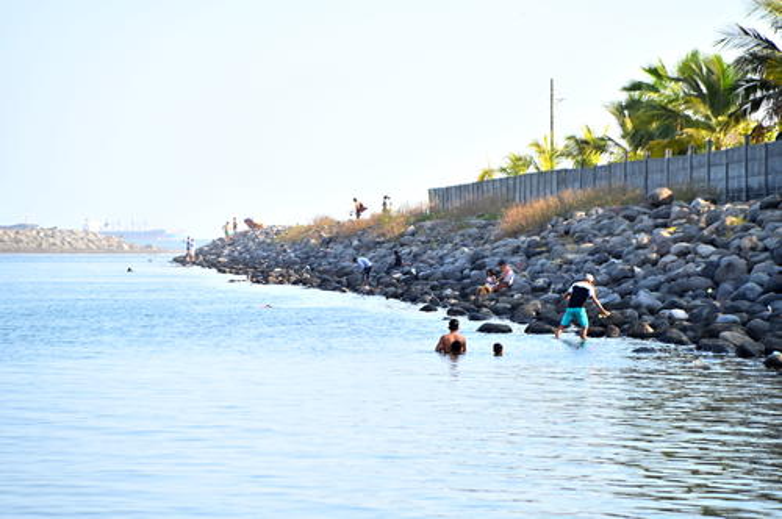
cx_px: 391
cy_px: 260
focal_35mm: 120
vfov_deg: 11.4
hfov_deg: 17.1
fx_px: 2603
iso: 320
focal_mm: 120
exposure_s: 1/640
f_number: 4
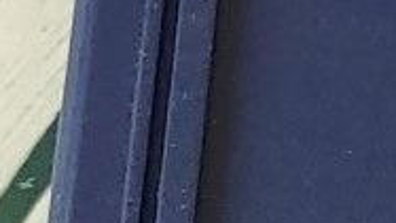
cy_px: 225
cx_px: 944
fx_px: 3443
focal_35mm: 328
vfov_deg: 3.7
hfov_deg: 6.3
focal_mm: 4.36
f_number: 1.8
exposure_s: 1/120
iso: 100
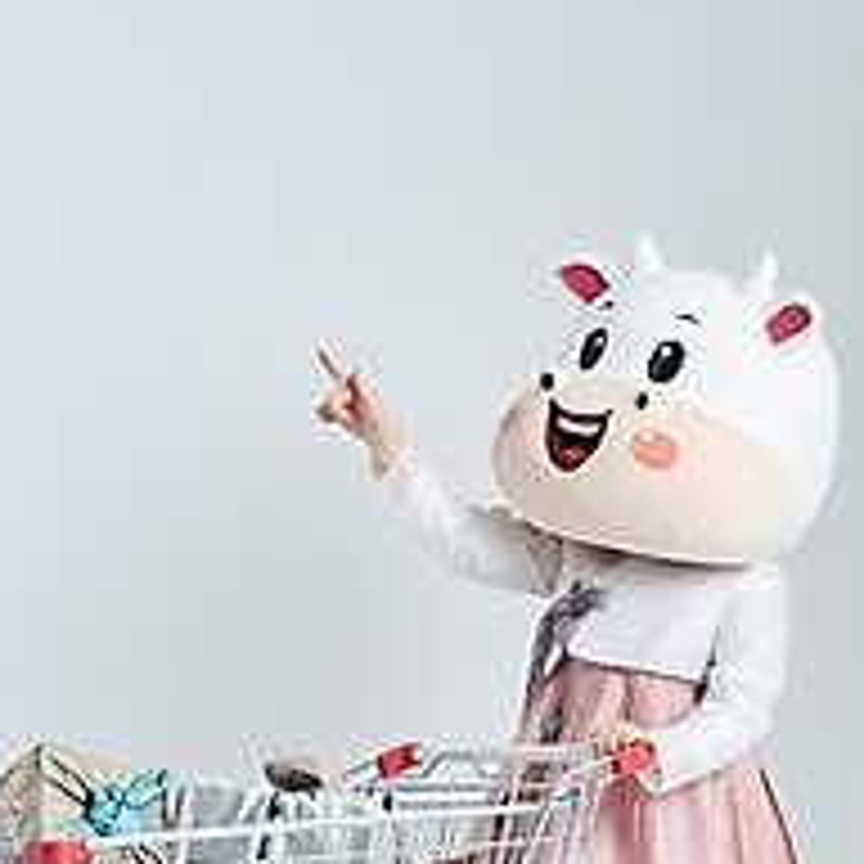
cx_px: 371
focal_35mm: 124
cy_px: 698
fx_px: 3502
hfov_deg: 14.1
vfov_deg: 14.0
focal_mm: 70
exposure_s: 1/125
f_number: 11
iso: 100
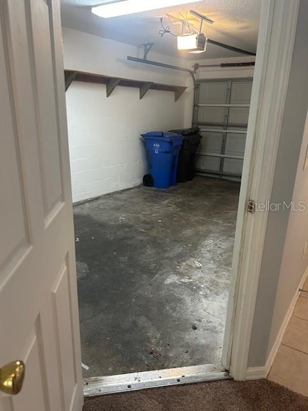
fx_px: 308
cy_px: 206
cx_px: 154
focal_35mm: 26
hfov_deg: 53.1
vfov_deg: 67.3
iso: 200
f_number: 1.5
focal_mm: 5.7
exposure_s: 1/60
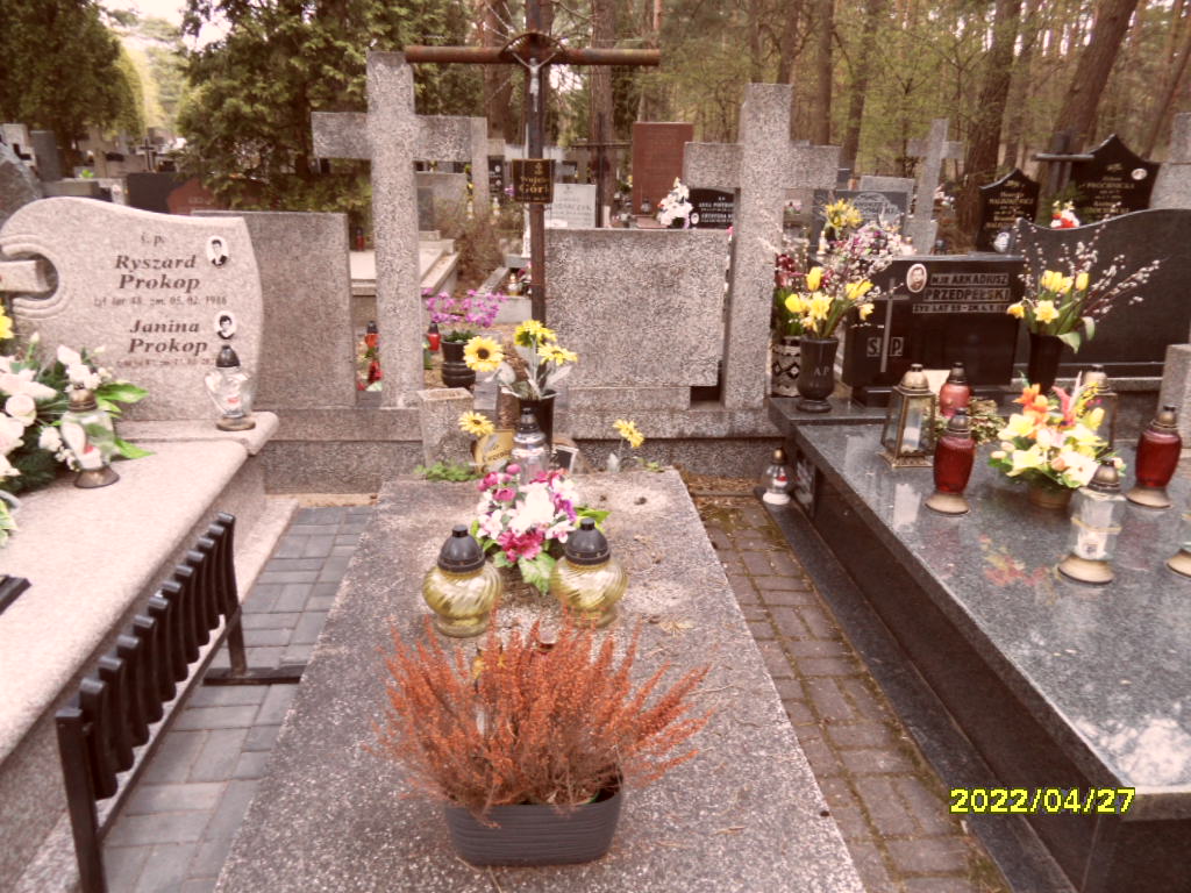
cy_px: 446
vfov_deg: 56.8
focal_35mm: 24
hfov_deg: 71.6
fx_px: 826
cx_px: 596
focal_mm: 3.9
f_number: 3.2
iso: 100
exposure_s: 1/90
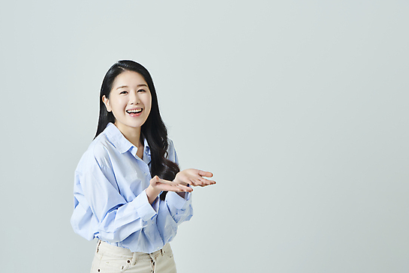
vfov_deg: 17.7
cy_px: 141
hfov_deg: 26.3
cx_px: 185
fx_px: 875
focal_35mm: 77
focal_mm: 70
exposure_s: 1/125
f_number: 11
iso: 100
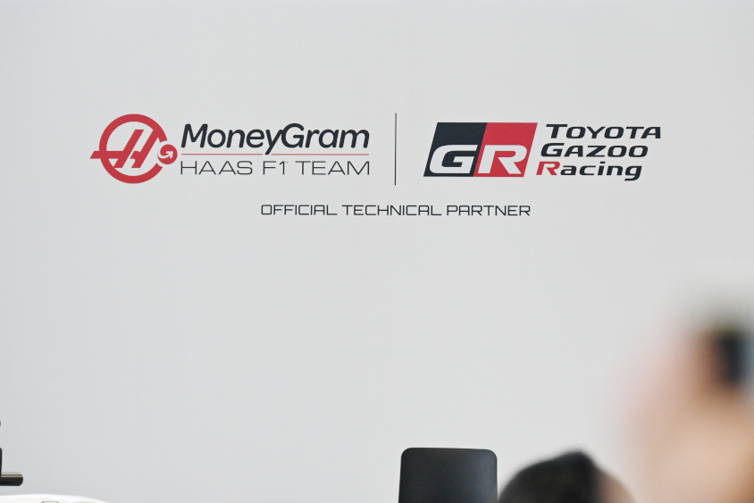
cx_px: 377
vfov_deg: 10.2
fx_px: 2828
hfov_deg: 15.2
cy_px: 252
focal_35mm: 135
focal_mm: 135
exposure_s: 1/1600
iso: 8000
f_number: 6.3
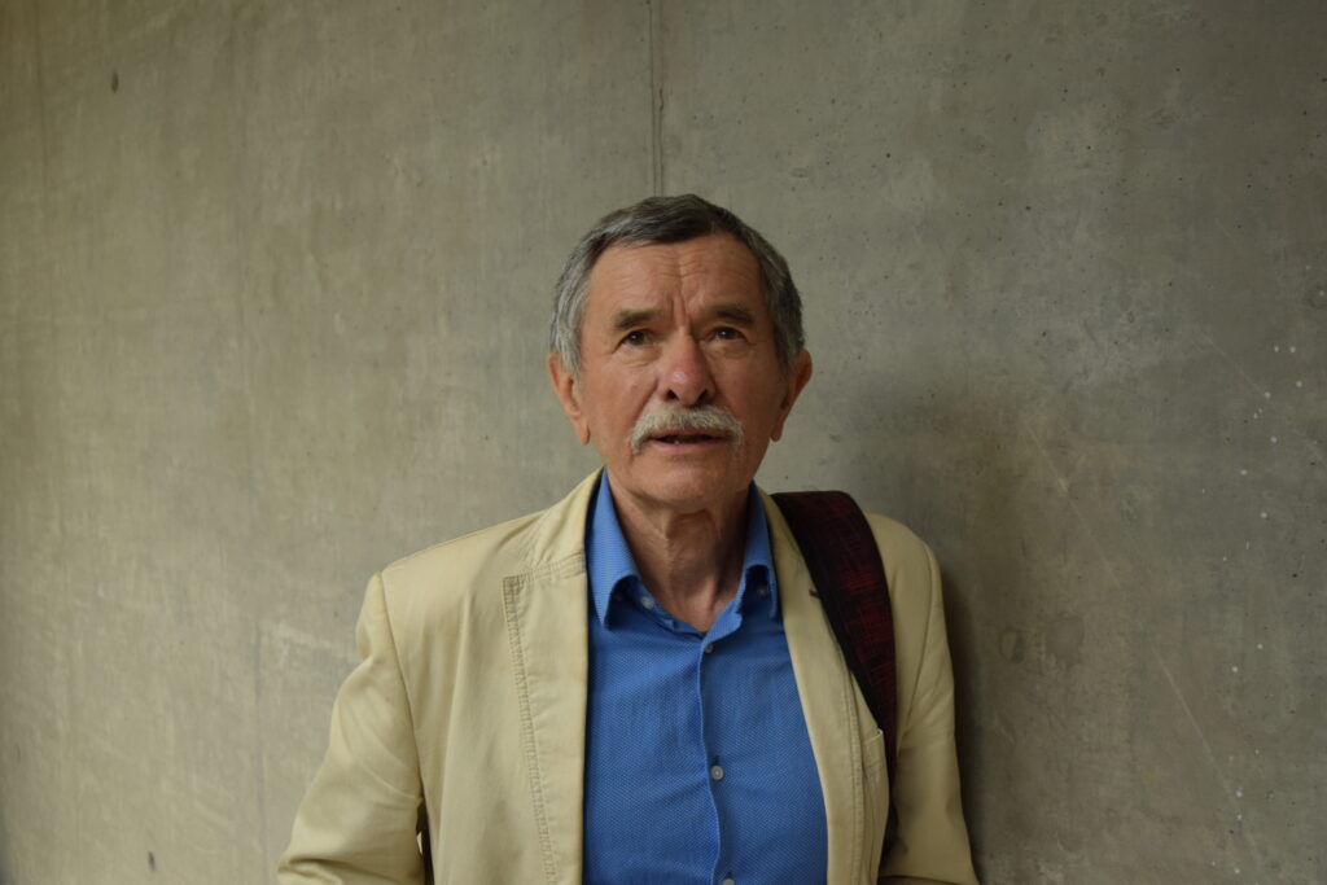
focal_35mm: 42
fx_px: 1548
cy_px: 442
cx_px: 664
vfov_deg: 31.9
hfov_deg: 46.4
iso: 400
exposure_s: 1/160
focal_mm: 28
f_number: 4
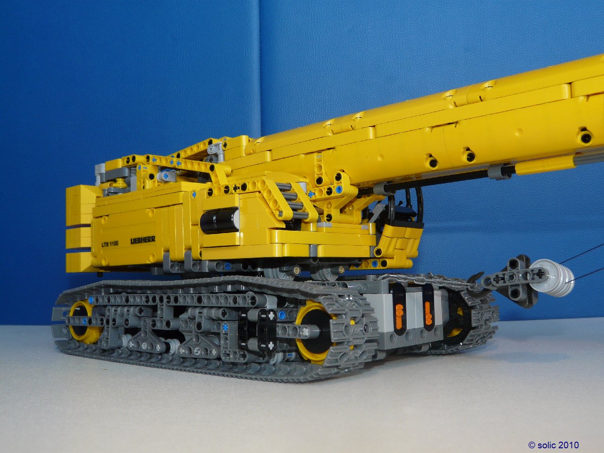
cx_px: 302
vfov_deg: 37.7
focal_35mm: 38
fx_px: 663
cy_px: 226
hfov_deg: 49.0
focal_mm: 6.3
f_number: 2.8
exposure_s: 1/40
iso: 100
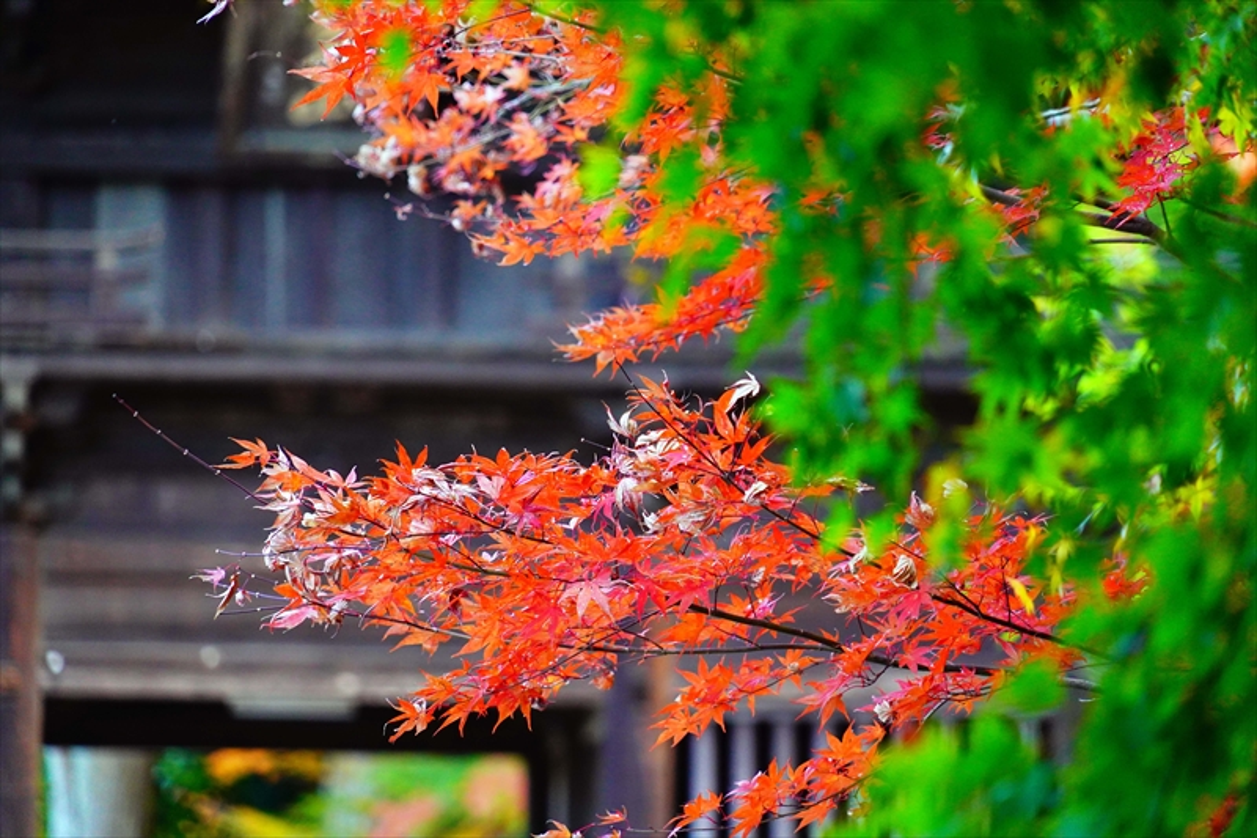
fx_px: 8378
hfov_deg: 8.6
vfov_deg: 5.7
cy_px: 419
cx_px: 628
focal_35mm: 240
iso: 4000
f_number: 6.3
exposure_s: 1/250
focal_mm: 240
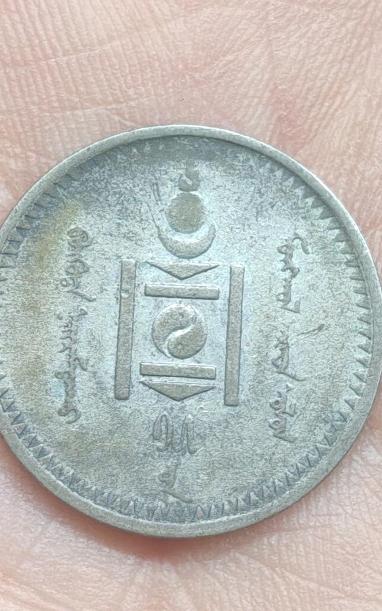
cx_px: 168
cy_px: 315
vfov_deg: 22.1
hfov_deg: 13.9
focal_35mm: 94
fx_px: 1566
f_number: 1.88
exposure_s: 1/50
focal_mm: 4.84
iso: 925
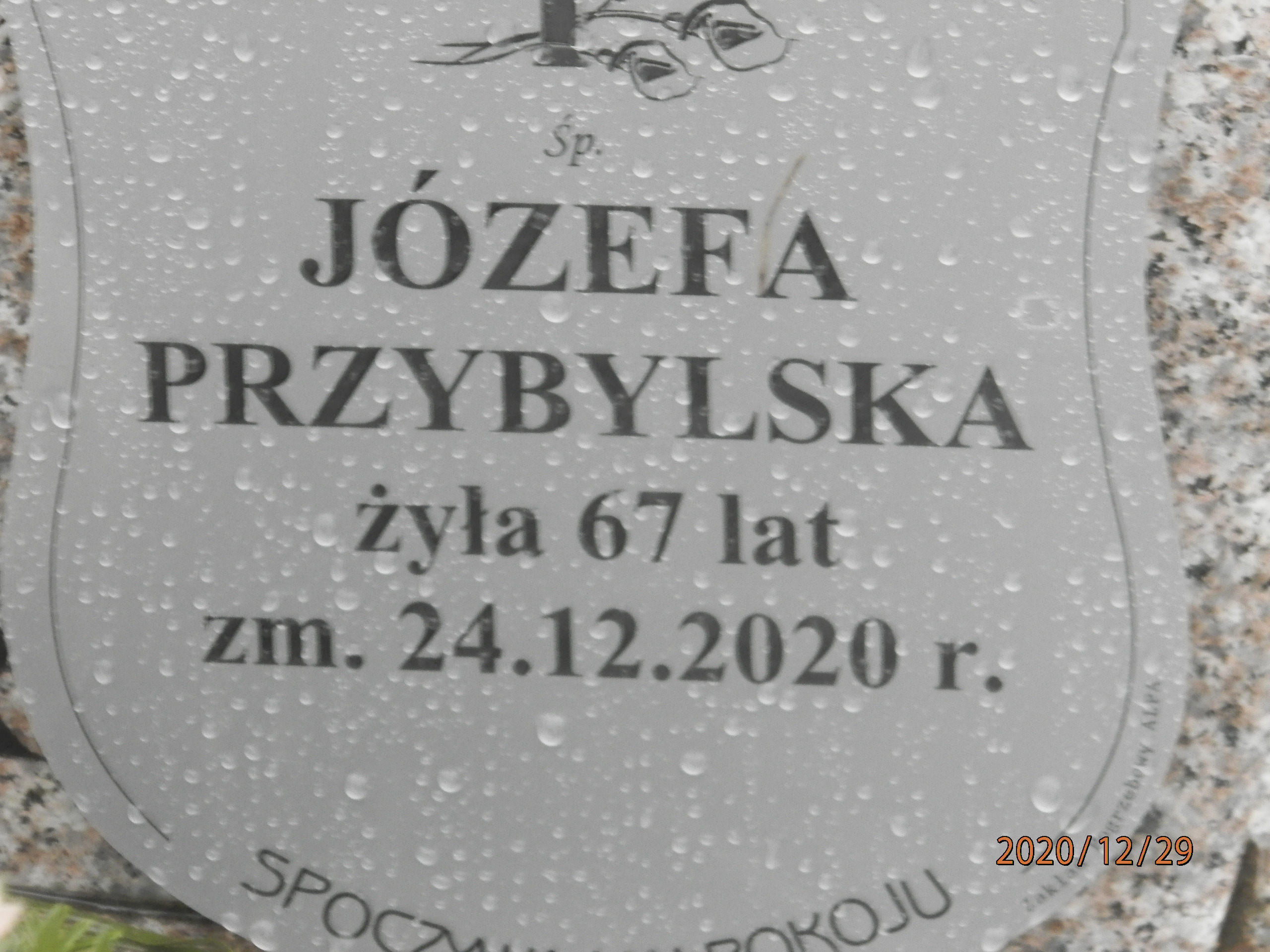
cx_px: 635
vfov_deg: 5.3
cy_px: 476
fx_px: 10309
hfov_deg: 7.0
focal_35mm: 281
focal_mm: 50.2
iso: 400
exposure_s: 1/20
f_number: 5.6
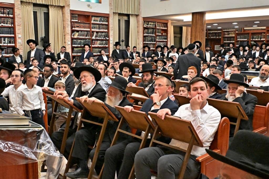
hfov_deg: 50.7
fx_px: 284
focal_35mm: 38
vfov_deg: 35.1
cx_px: 134
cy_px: 90
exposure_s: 1/400
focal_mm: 25.5
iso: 3200
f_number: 5.3
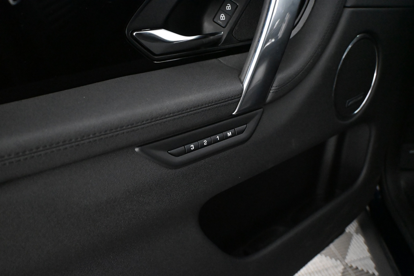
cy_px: 138
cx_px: 207
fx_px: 345
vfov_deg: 43.6
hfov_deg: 61.9
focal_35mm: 30
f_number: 3.8
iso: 11400
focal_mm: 20
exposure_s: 1/60
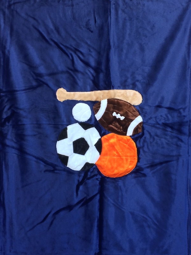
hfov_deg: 48.2
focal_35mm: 29
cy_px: 128
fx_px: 213
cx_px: 96
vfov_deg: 61.7
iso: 32
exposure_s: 1/60
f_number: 2.2
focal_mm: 4.15
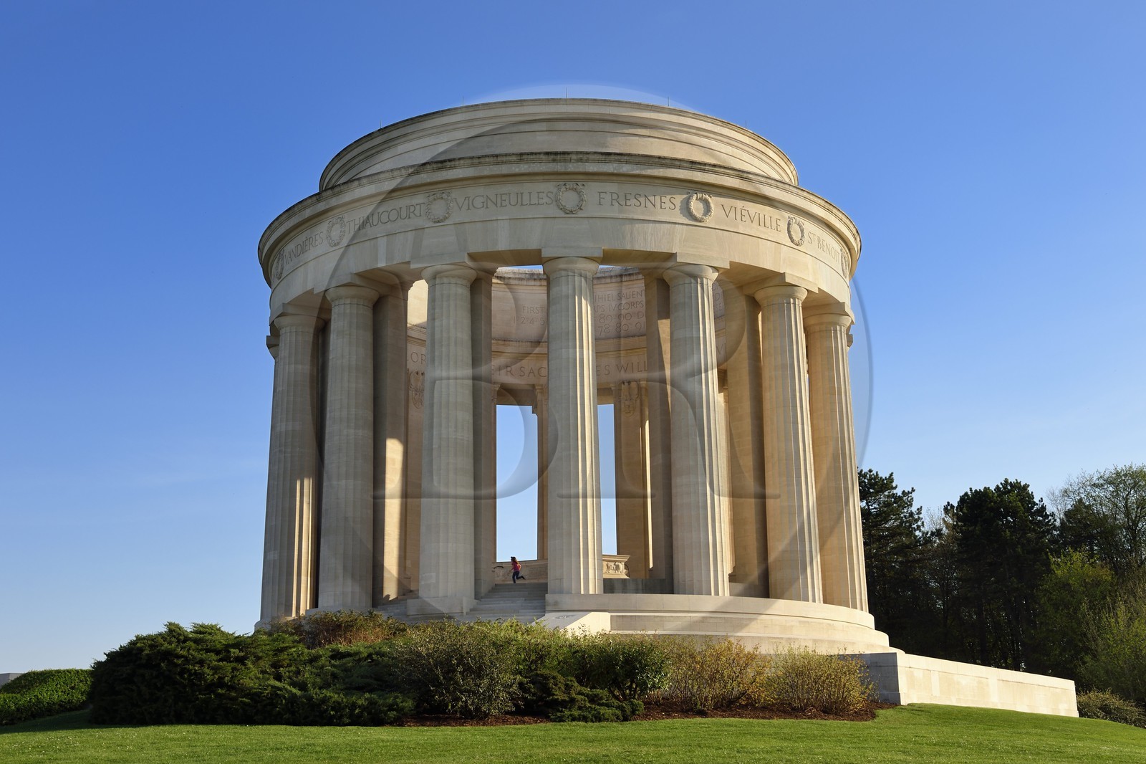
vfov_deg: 28.1
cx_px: 573
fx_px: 1528
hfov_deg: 41.1
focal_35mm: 48
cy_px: 382
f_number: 10
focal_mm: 48
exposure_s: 1/320
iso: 200
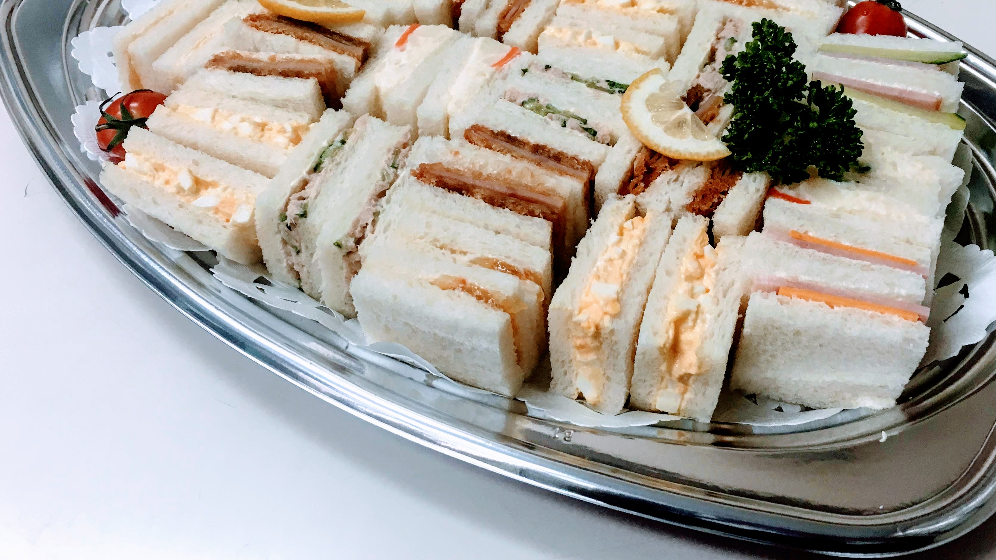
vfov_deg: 31.0
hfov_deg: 52.6
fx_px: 1004
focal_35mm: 38
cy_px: 200
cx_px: 566
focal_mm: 4.15
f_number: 2.2
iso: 32
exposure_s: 1/30
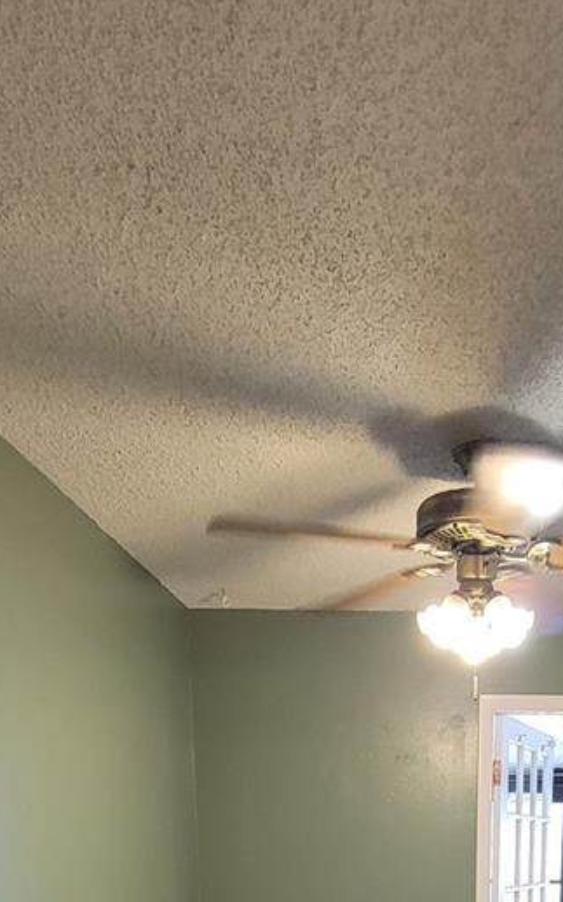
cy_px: 986
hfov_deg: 37.7
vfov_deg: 45.3
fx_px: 786
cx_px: 467
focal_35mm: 32
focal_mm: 2.2
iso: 250
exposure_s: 1/60
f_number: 2.2
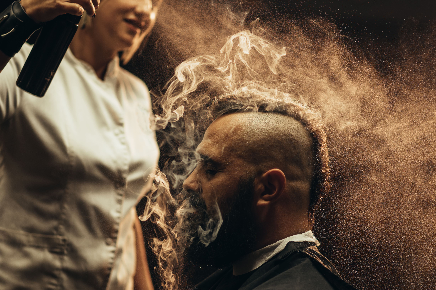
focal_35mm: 111
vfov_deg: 12.3
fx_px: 1344
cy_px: 173
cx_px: 233
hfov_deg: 18.4
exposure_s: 1/200
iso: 320
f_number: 1.8
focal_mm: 85
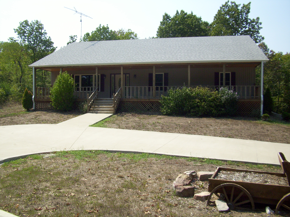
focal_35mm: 34
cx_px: 145
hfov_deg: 54.0
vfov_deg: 41.8
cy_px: 108
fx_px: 285
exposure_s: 1/250
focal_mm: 5.7
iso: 80
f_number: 5.6
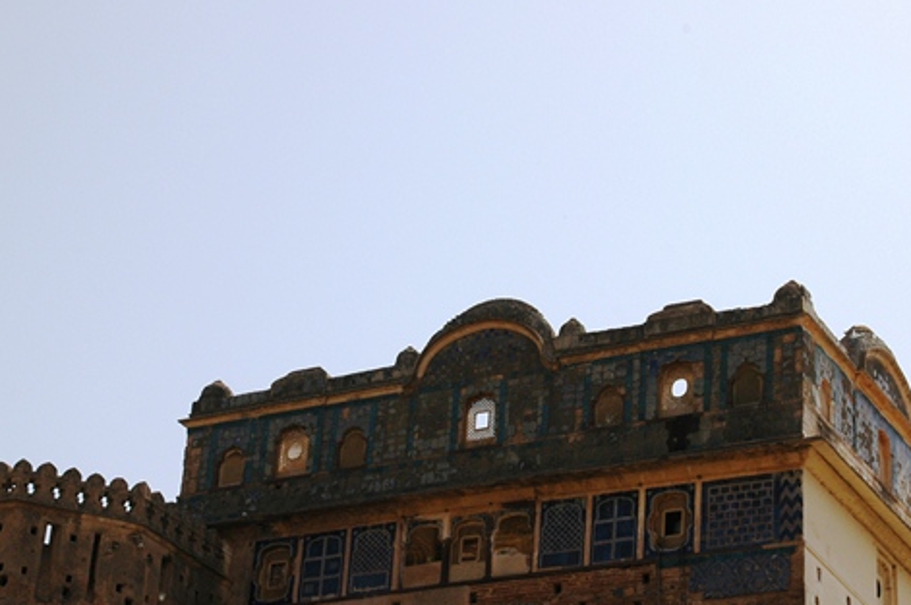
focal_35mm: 106
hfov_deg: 19.3
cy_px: 311
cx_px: 426
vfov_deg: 12.9
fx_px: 2680
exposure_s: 1/500
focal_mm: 52
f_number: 11
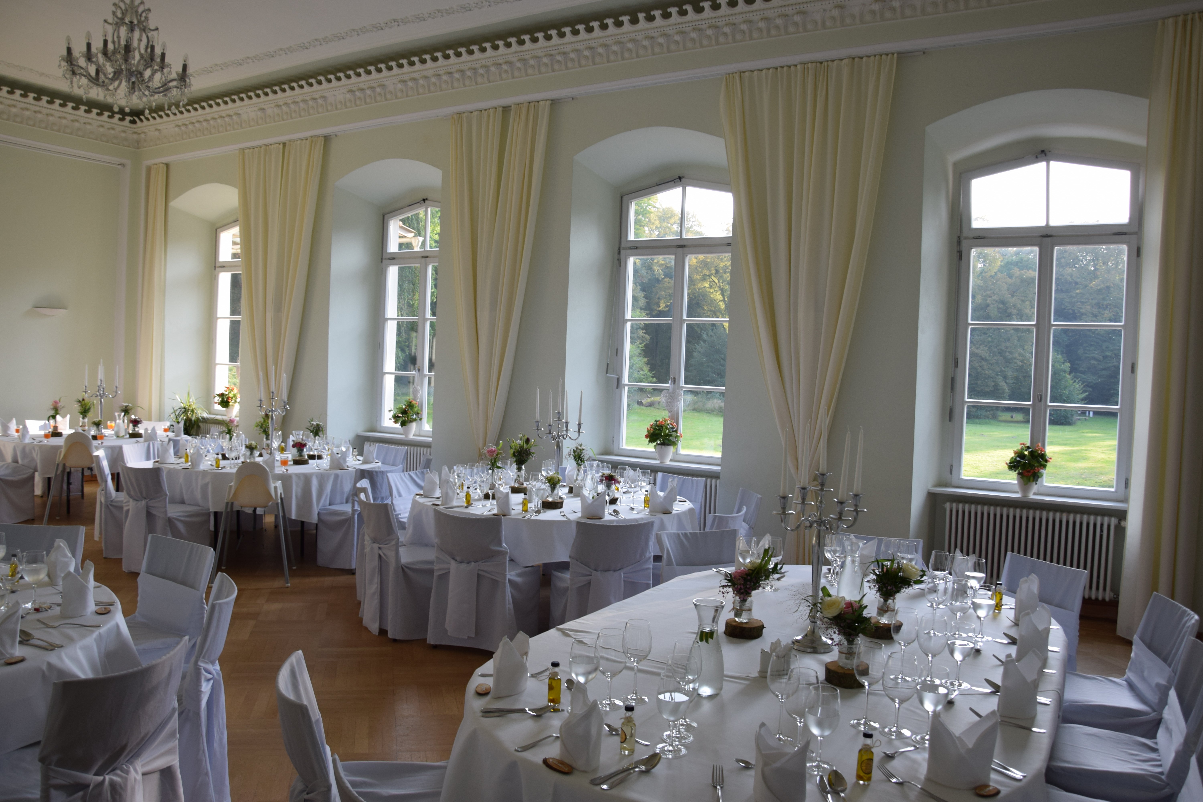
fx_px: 902
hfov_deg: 67.4
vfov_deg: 47.9
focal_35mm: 27
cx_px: 602
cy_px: 401
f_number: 5.6
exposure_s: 1/125
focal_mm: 18
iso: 400
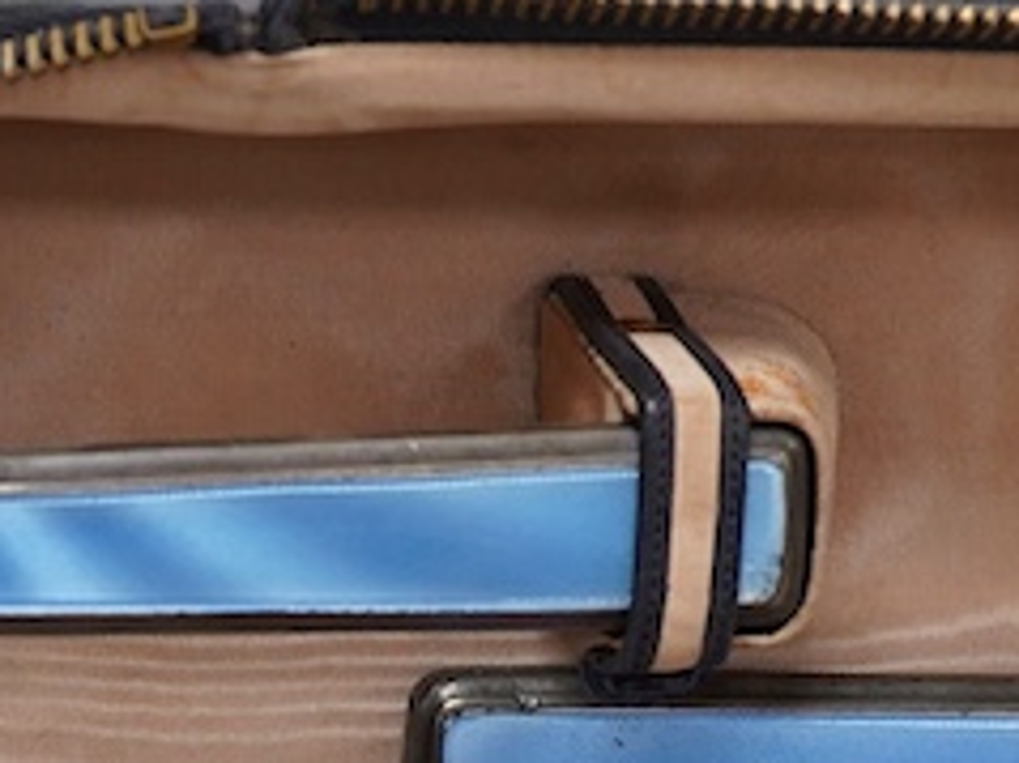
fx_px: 4796
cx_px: 72
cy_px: 1168
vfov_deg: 8.9
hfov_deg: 12.0
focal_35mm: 163
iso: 1250
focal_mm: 30
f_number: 8
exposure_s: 1/125
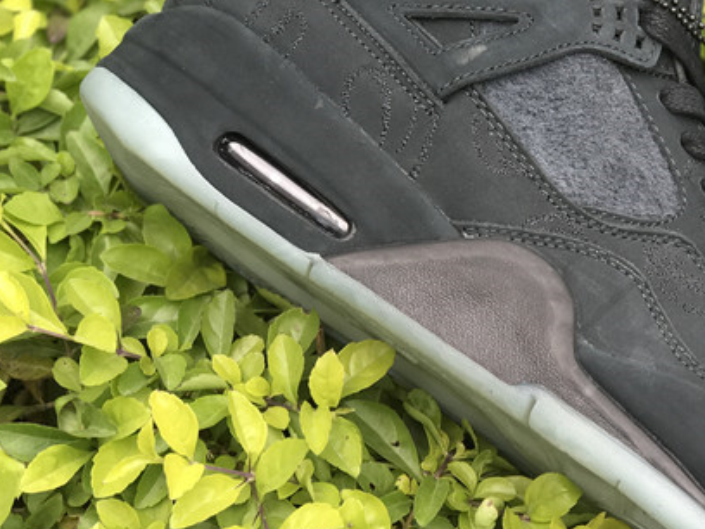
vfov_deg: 14.5
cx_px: 594
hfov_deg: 19.0
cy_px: 250
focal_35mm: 102
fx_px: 2077
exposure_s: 1/100
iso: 32
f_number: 2.8
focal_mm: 6.6
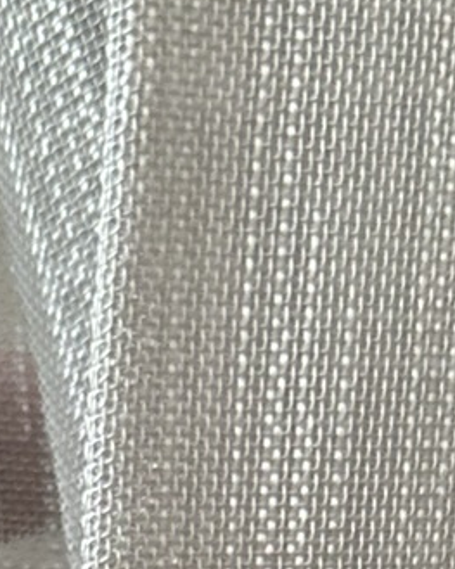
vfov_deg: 11.1
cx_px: 170
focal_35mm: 146
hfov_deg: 10.6
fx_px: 2459
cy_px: 1371
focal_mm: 6.86
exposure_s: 1/60
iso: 320
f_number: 1.78
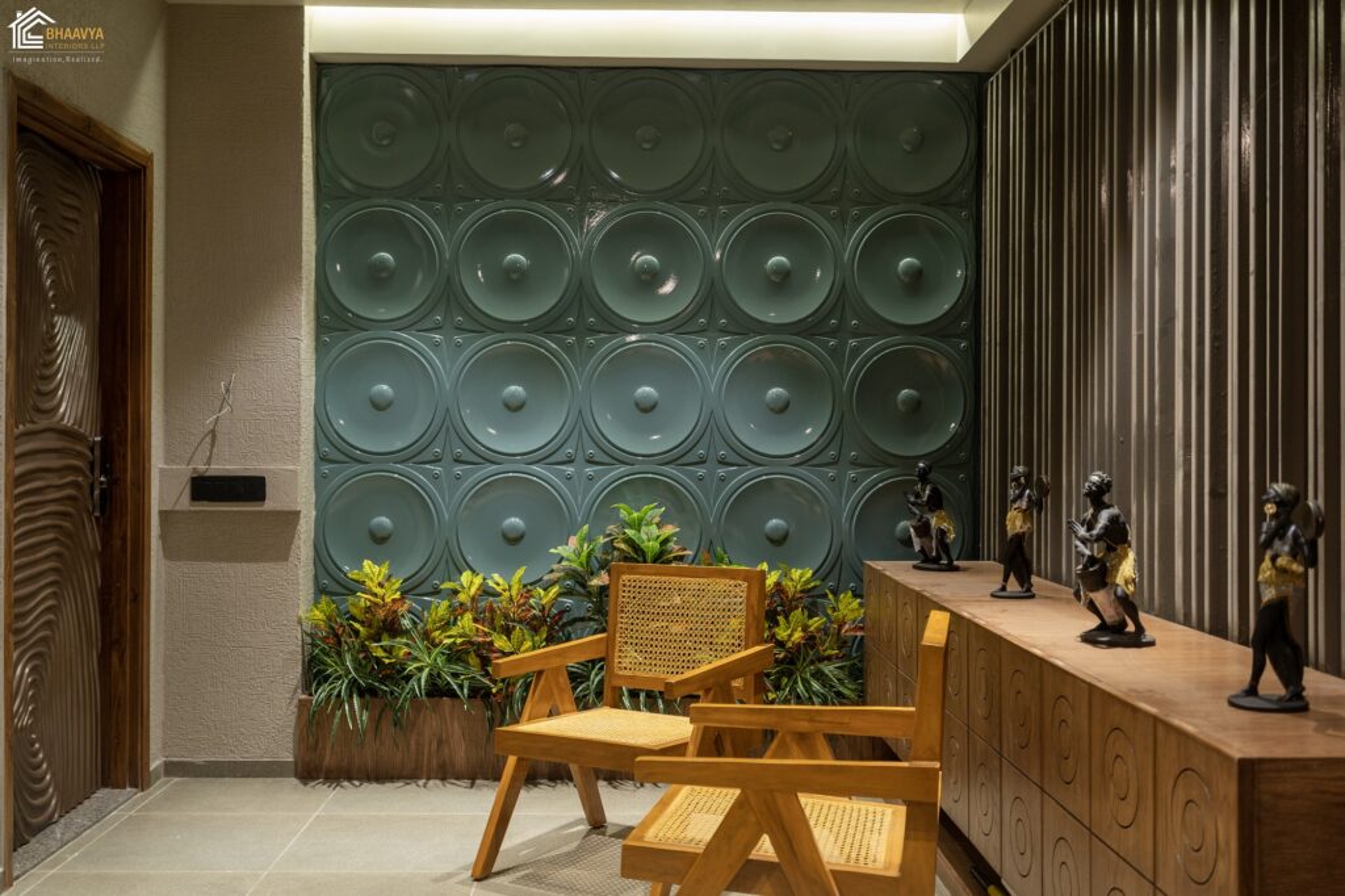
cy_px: 448
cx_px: 672
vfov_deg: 37.8
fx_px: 1307
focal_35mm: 35
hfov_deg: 54.4
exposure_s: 1/40
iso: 500
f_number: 4
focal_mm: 35
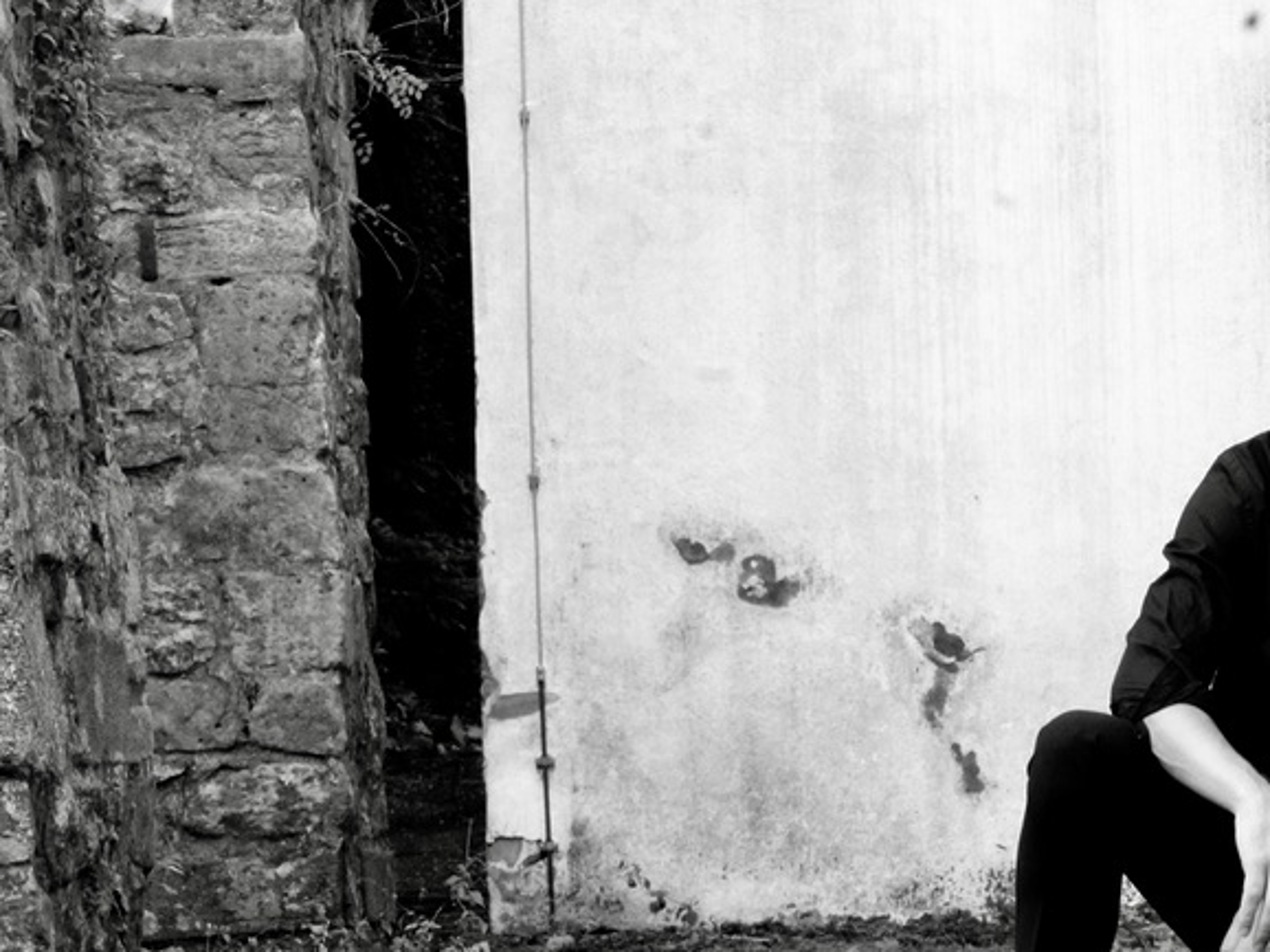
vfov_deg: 4.8
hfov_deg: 6.4
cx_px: 916
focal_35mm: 309
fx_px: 11332
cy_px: 759
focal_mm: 114
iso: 1600
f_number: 22
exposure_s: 1/25
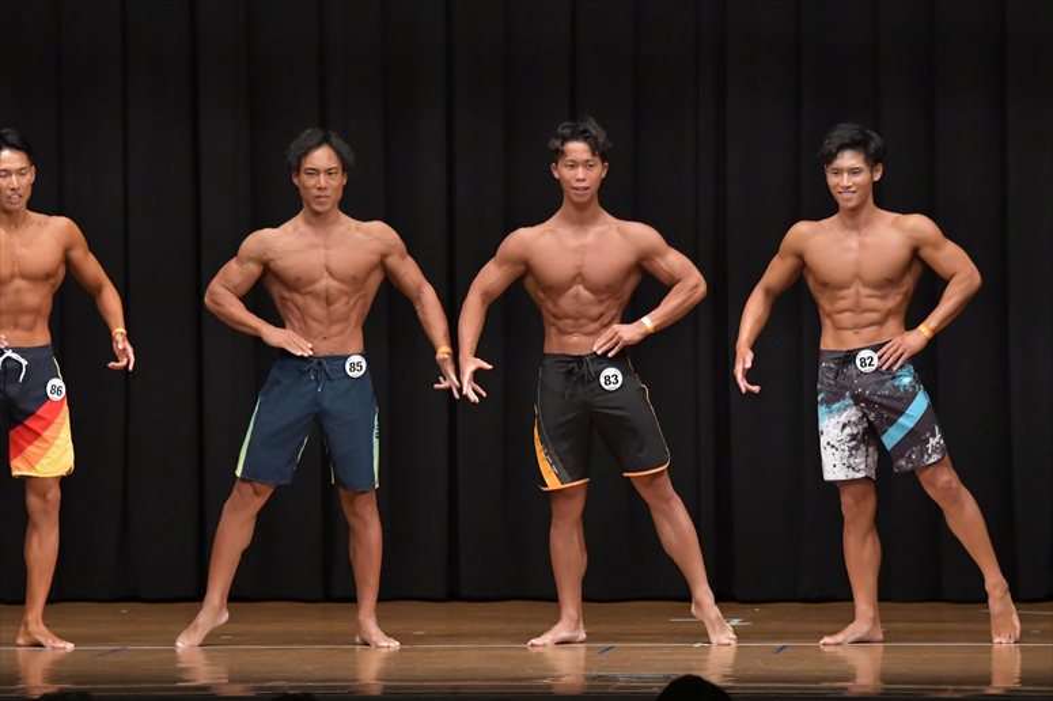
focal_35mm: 202
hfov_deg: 10.2
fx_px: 5906
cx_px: 526
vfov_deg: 6.8
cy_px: 350
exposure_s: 1/400
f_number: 5.6
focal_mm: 135
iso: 6400
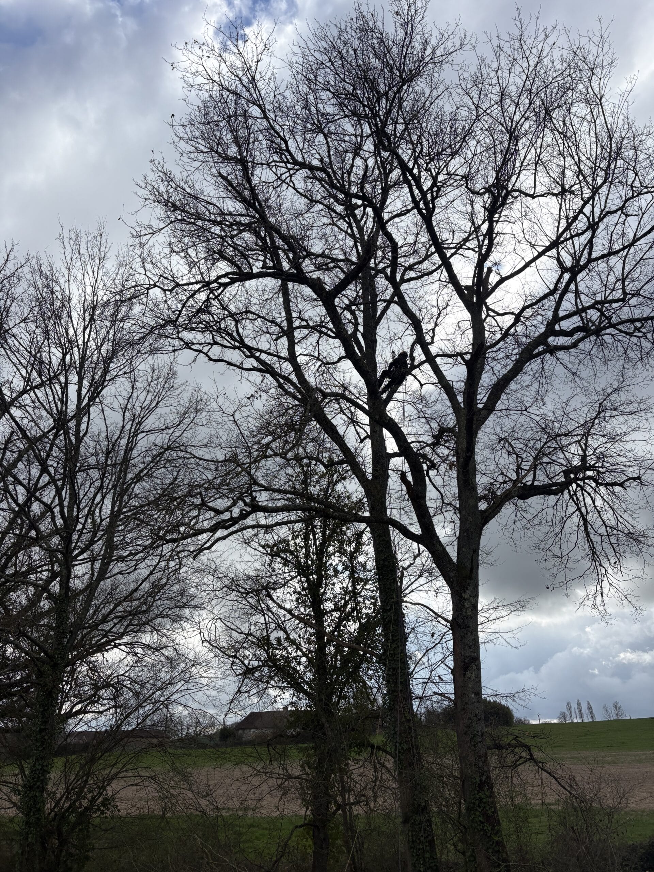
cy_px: 436
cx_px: 327
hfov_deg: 53.1
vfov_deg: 67.3
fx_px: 655
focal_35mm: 26
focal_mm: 5.96
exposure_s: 1/5348
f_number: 1.6
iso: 50
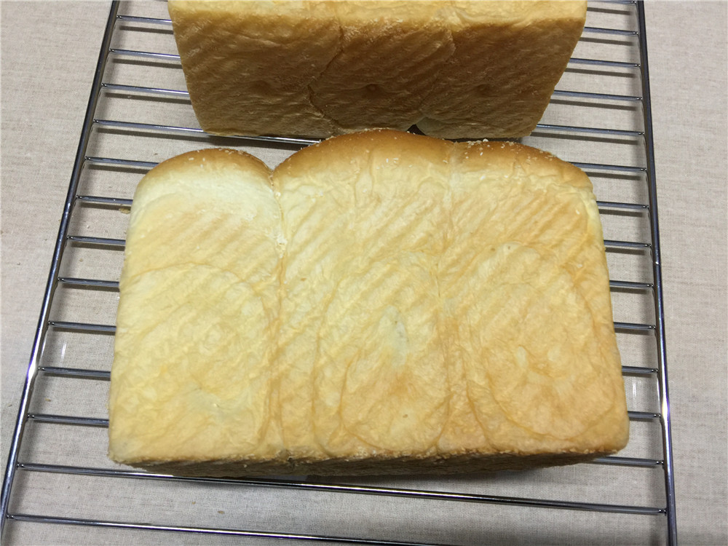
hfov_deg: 61.7
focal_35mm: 29
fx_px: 610
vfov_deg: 48.2
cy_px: 273
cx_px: 364
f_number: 2.2
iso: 80
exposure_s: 1/17
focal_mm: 4.15
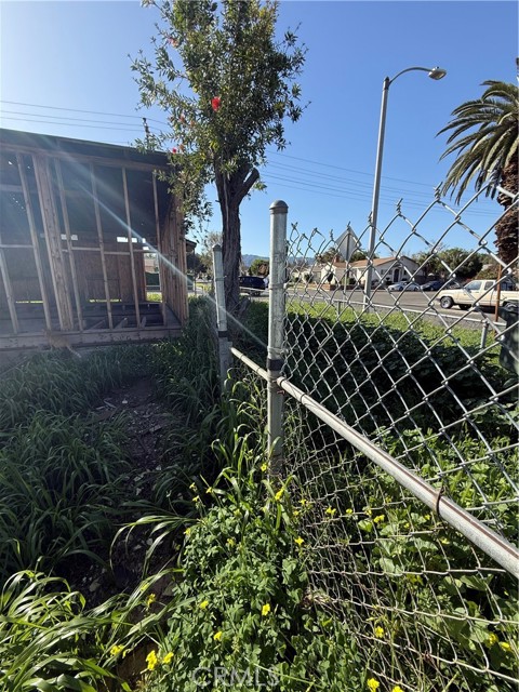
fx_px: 280
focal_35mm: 14
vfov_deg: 102.1
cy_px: 346
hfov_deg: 85.7
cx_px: 260
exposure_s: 1/1001
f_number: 2.2
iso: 50
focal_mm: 2.22
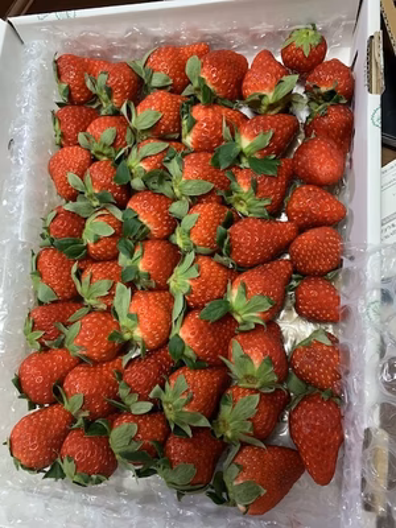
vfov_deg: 67.3
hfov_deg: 53.1
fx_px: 397
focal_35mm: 26
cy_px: 264
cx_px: 198
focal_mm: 4.25
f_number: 1.8
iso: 160
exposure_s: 1/50
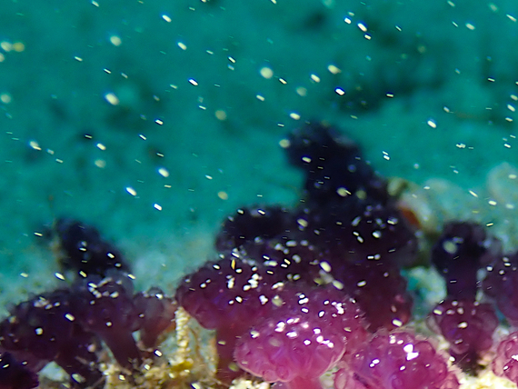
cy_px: 387
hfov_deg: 24.0
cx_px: 419
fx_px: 1198
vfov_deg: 18.0
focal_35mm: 80
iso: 100
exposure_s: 1/60
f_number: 8
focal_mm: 7.34
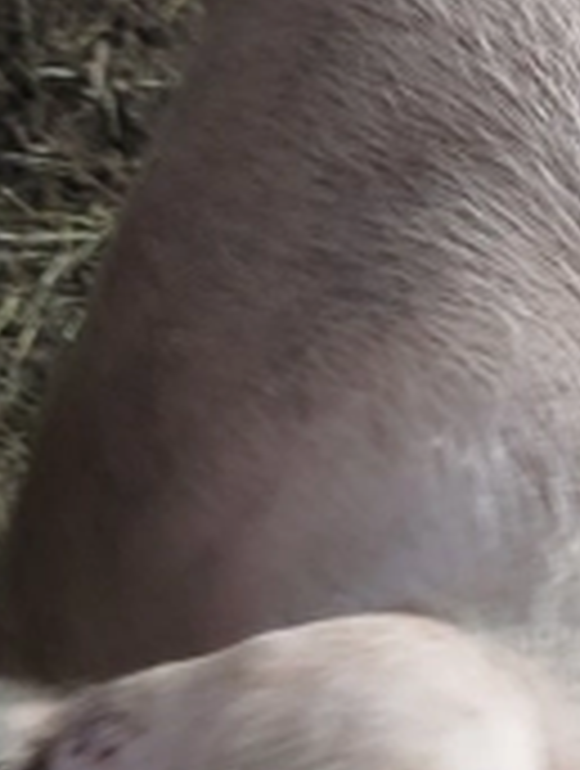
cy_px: 81
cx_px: 504
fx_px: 1714
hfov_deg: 18.9
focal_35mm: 77
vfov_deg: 24.6
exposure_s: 1/33
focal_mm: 5.31
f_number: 1.7
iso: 200
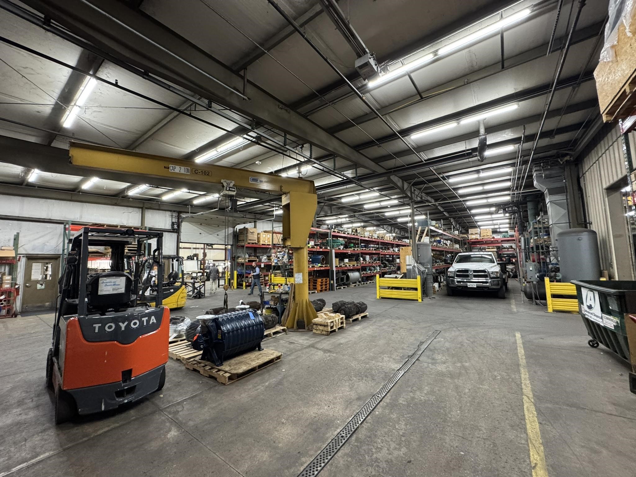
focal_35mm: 14
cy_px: 238
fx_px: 257
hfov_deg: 102.1
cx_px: 318
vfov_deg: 85.7
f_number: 2.2
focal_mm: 2.22
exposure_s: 1/60
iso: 500
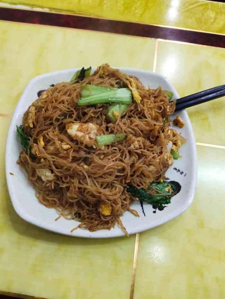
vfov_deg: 69.4
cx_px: 112
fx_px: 217
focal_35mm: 25
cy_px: 150
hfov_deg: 54.9
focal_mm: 4.71
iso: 196
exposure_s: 1/50
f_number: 1.8
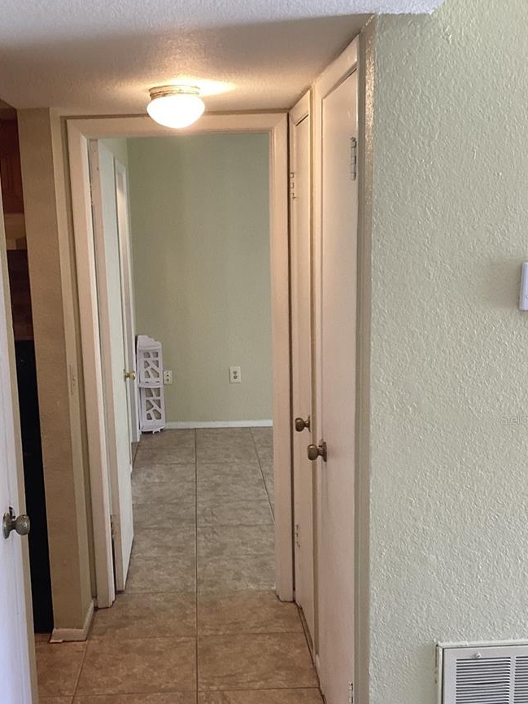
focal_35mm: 43
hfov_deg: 33.4
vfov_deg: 43.6
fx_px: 874
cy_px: 419
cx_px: 192
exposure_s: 1/60
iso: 100
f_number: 2.4
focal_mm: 3.3
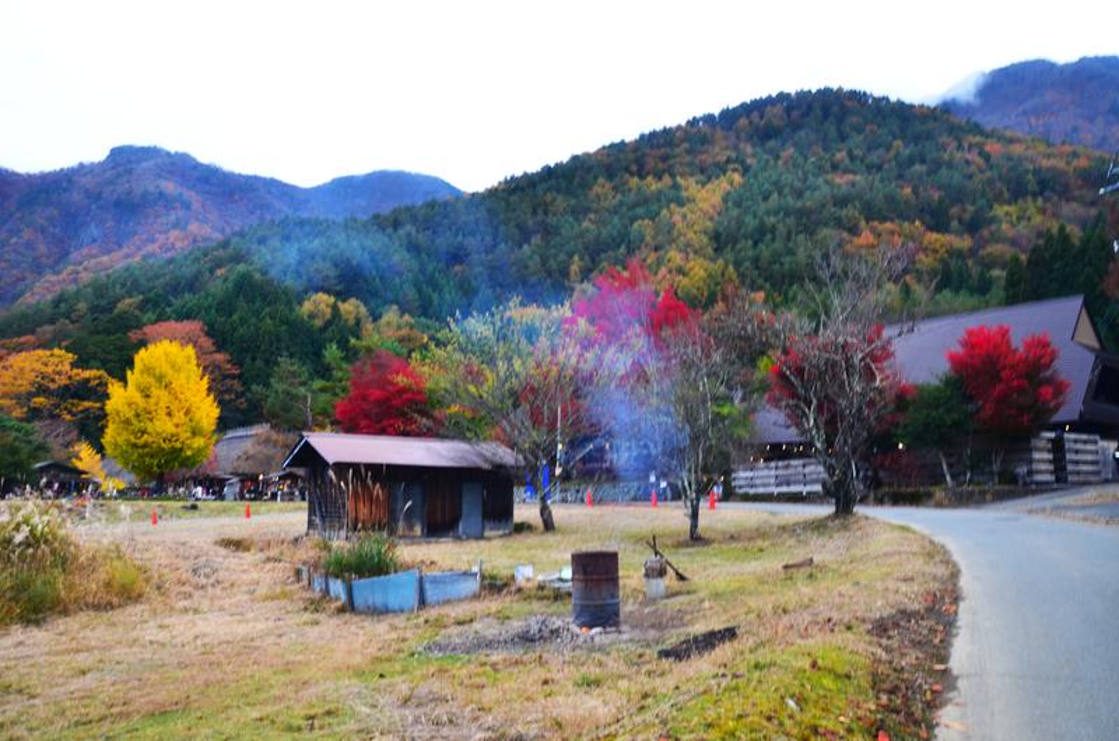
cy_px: 370
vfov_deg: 47.7
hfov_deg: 67.5
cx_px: 560
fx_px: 838
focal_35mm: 27
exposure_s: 1/13
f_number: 6.3
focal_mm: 18
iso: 320
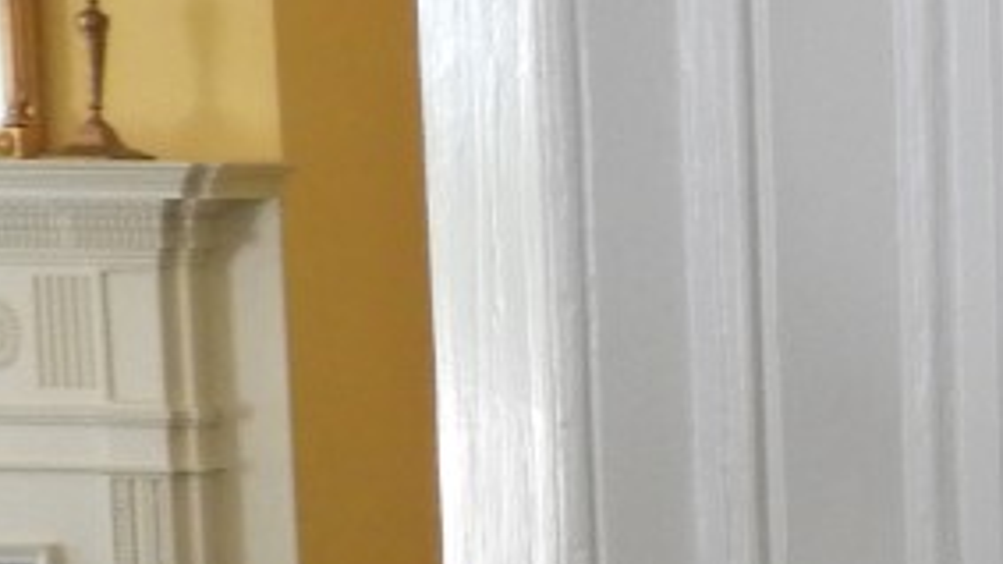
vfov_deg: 9.0
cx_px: 1730
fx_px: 3536
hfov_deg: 14.5
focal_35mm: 133
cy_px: 717
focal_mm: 4.3
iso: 250
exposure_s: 1/30
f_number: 3.3
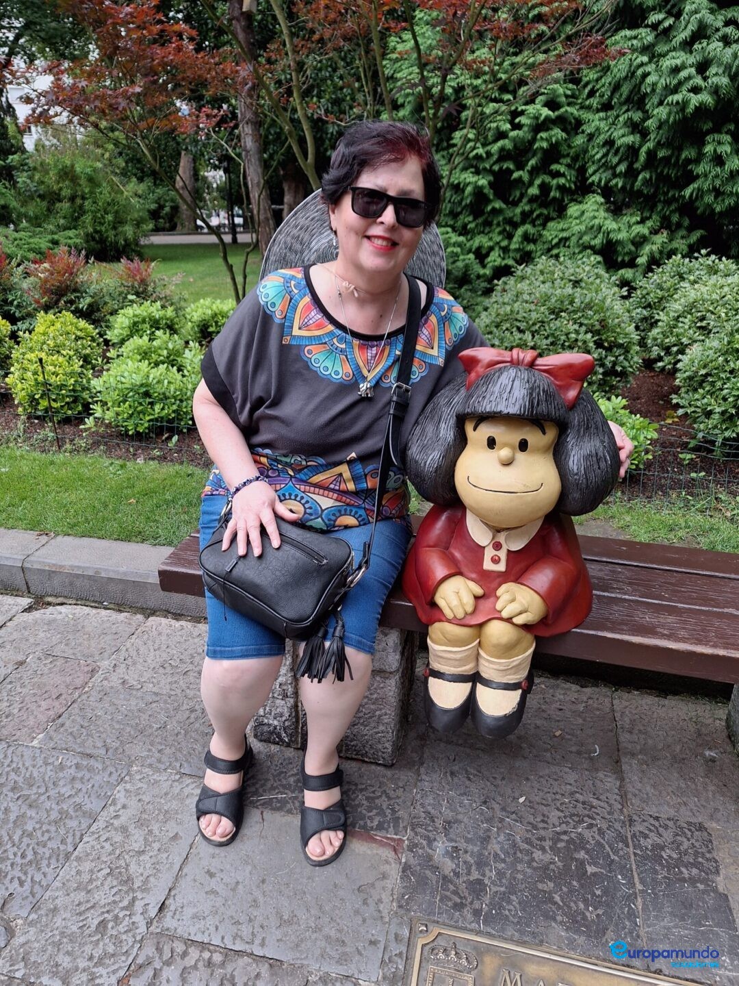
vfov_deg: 73.9
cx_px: 370
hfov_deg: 58.9
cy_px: 493
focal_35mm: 23
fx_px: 655
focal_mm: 5.54
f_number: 1.8
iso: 64
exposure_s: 1/60
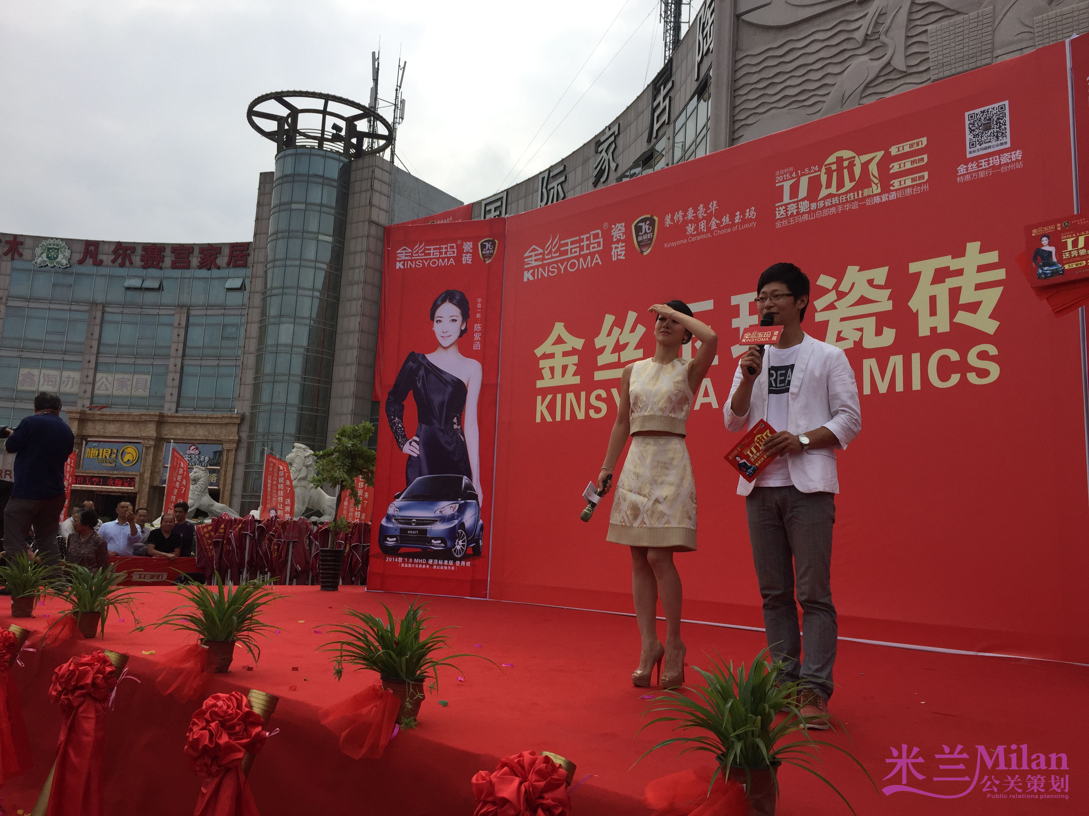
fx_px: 912
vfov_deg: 48.2
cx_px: 544
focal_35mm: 29
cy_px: 408
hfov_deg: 61.7
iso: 32
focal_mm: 4.15
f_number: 2.2
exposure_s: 1/2825
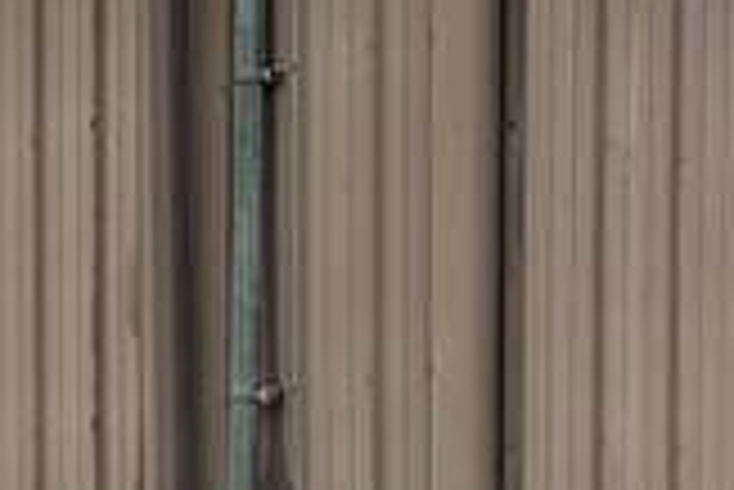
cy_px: 769
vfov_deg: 8.5
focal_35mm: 157
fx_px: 3204
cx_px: 126
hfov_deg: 13.0
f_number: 1.78
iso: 80
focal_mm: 6.86
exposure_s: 1/121
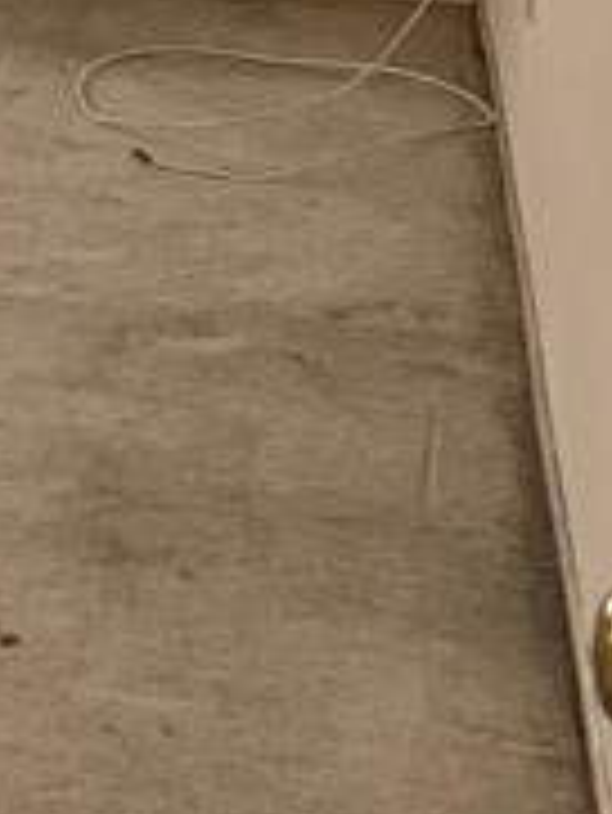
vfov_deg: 14.3
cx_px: -634
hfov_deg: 10.1
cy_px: -18
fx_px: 3202
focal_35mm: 136
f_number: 1.78
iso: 400
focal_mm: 6.76
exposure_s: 1/60
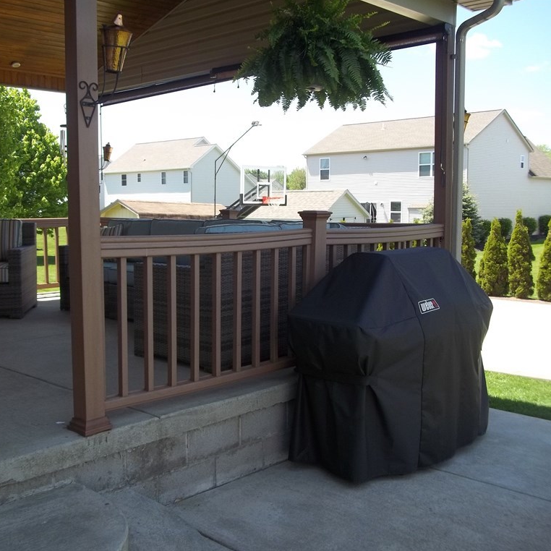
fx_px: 684
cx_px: 221
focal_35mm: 38
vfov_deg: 43.9
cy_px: 275
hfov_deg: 43.6
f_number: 2.9
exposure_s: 1/400
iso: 64
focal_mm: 5.7
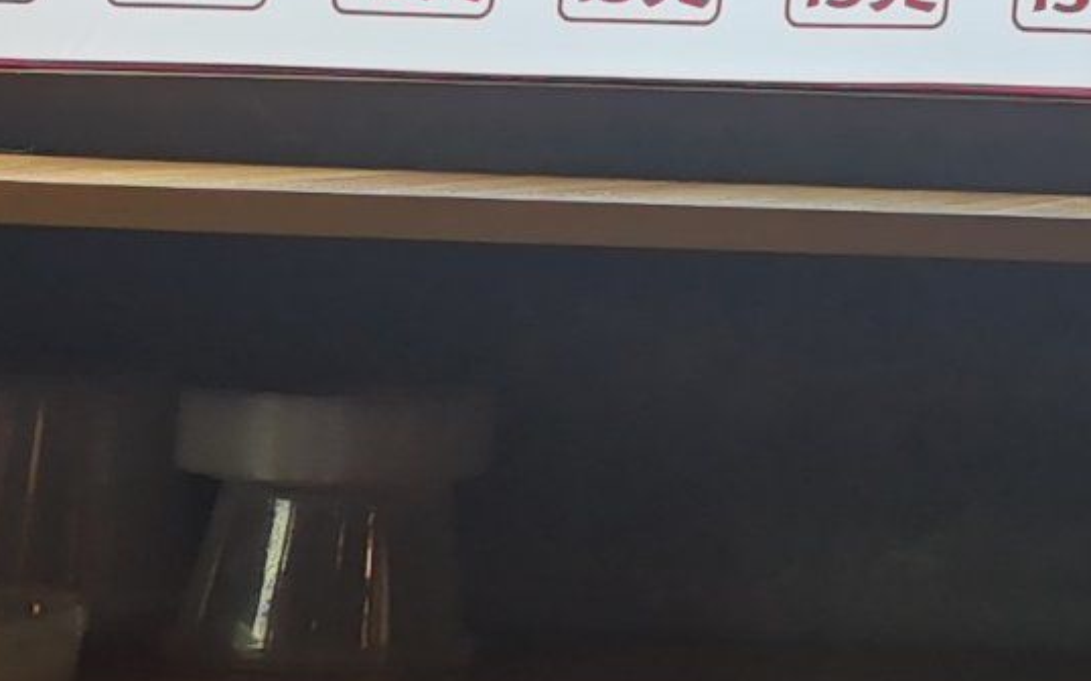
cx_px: 1751
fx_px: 4162
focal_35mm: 140
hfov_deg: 13.8
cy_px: -857
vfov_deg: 8.6
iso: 50
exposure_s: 1/476
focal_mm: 5.58
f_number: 1.8
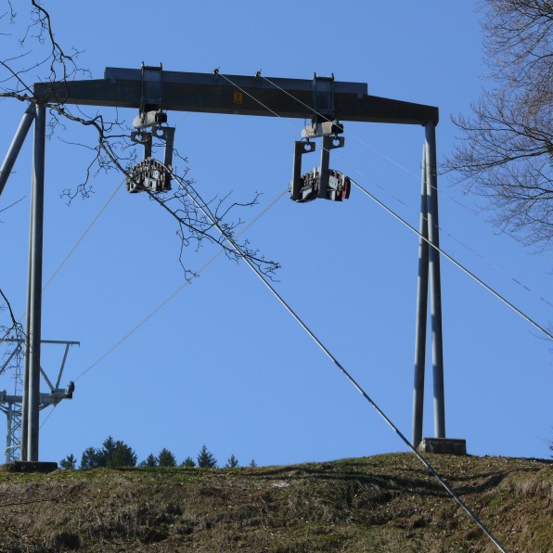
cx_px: 225
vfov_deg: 10.2
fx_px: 3109
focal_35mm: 172
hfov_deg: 10.2
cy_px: 277
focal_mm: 30.6
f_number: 7.1
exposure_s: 1/400
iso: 100
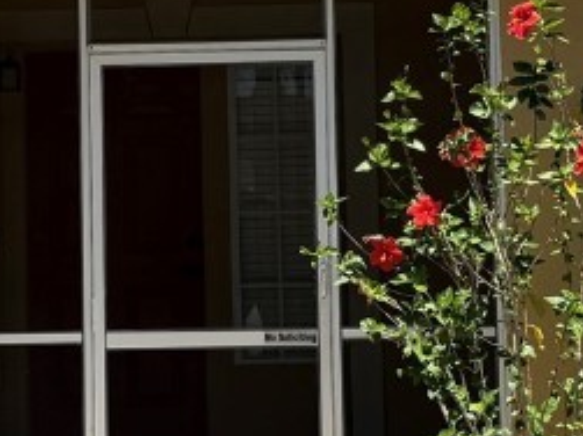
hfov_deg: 20.0
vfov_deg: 15.0
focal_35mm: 98
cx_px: 179
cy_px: 95
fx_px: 1650
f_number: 1.78
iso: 80
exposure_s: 1/3425
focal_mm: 6.76
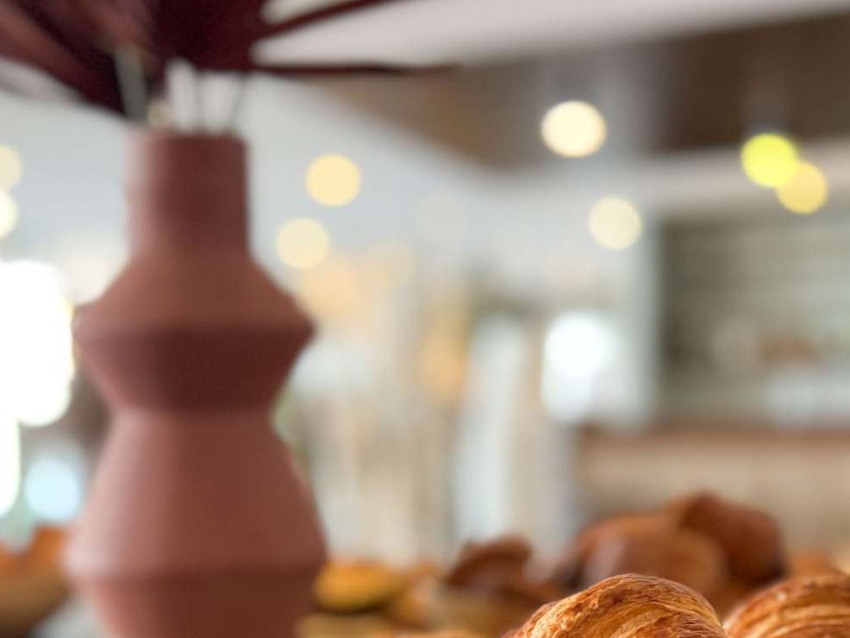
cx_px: 269
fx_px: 1326
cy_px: 631
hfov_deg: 35.1
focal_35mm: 54
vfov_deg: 25.7
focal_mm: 5.7
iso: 200
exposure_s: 1/50
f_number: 1.5
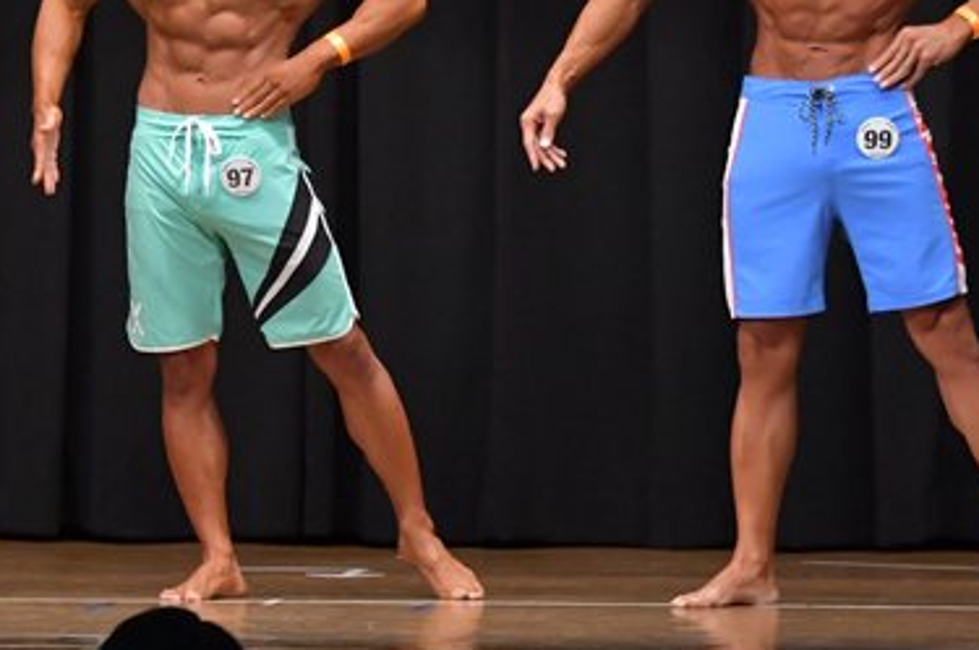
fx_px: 9777
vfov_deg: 3.8
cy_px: 170
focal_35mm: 360
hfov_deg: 5.7
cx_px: 231
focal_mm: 116
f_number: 5.6
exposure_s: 1/400
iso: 6400
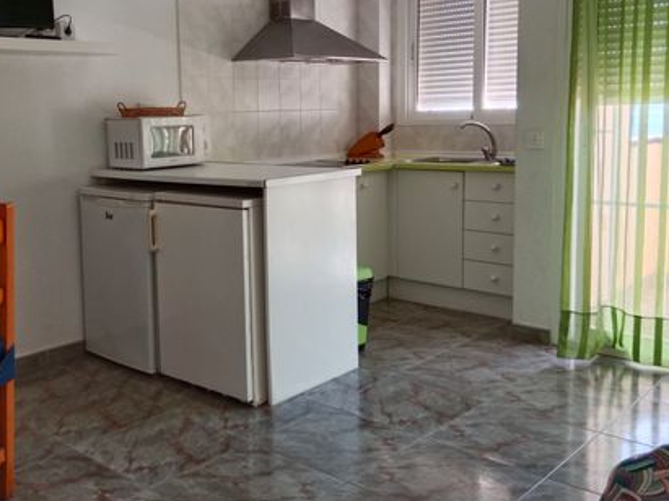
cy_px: 198
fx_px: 734
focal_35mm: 38
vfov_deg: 37.5
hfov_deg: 48.7
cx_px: 264
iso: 538
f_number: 1.8
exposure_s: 1/50
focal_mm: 3.96
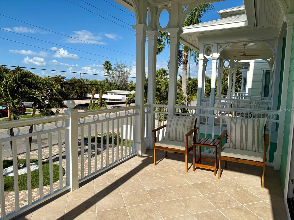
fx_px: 204
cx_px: 147
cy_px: 110
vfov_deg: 56.8
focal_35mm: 24
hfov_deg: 71.6
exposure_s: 1/6711
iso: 80
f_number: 1.78
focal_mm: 6.76
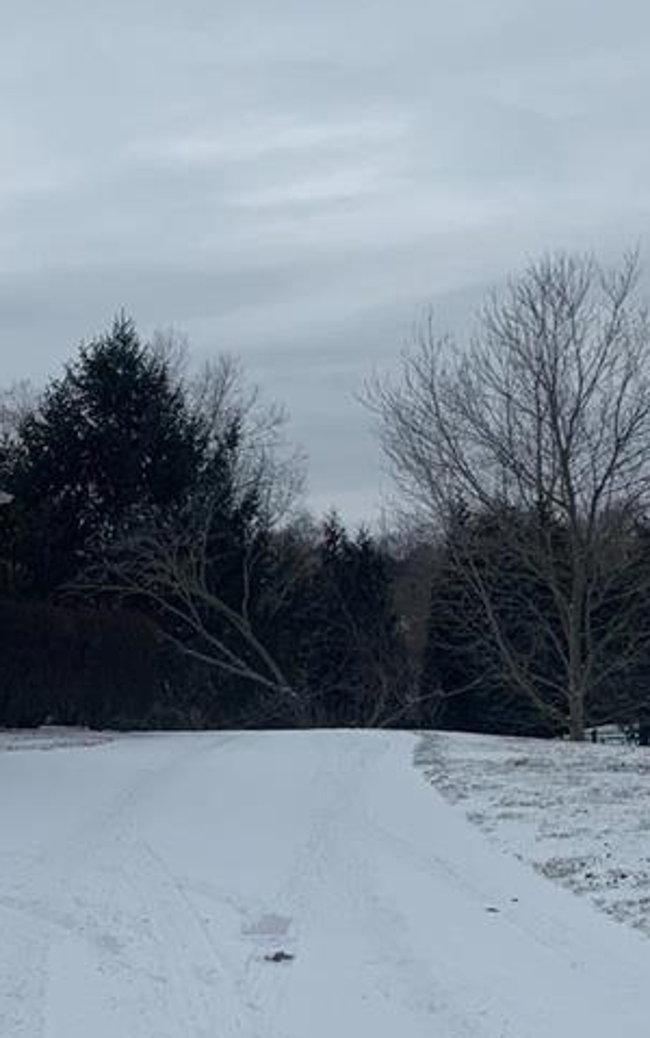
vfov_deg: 29.7
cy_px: 633
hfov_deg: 18.5
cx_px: 20
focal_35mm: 69
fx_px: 1953
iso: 25
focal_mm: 4.25
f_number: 1.8
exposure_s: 1/5405
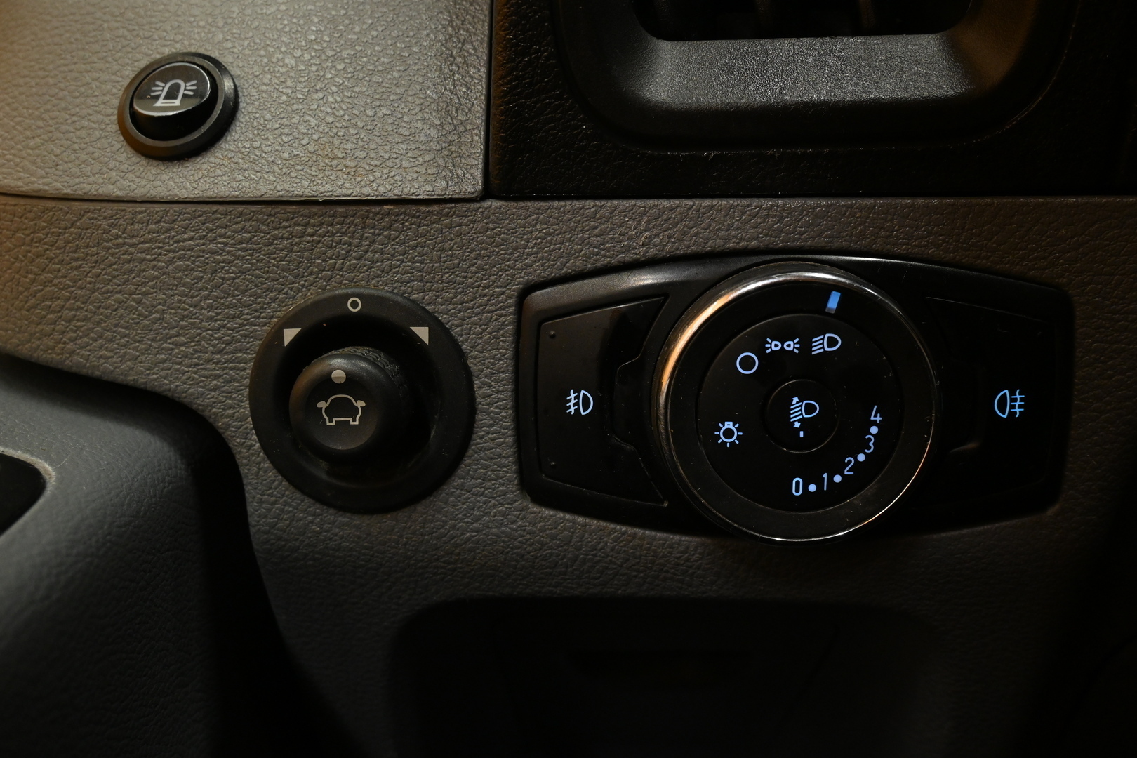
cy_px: 379
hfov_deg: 56.1
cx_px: 568
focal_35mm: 34
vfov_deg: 39.1
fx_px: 1066
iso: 1800
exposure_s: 1/40
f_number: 5.6
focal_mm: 22.5
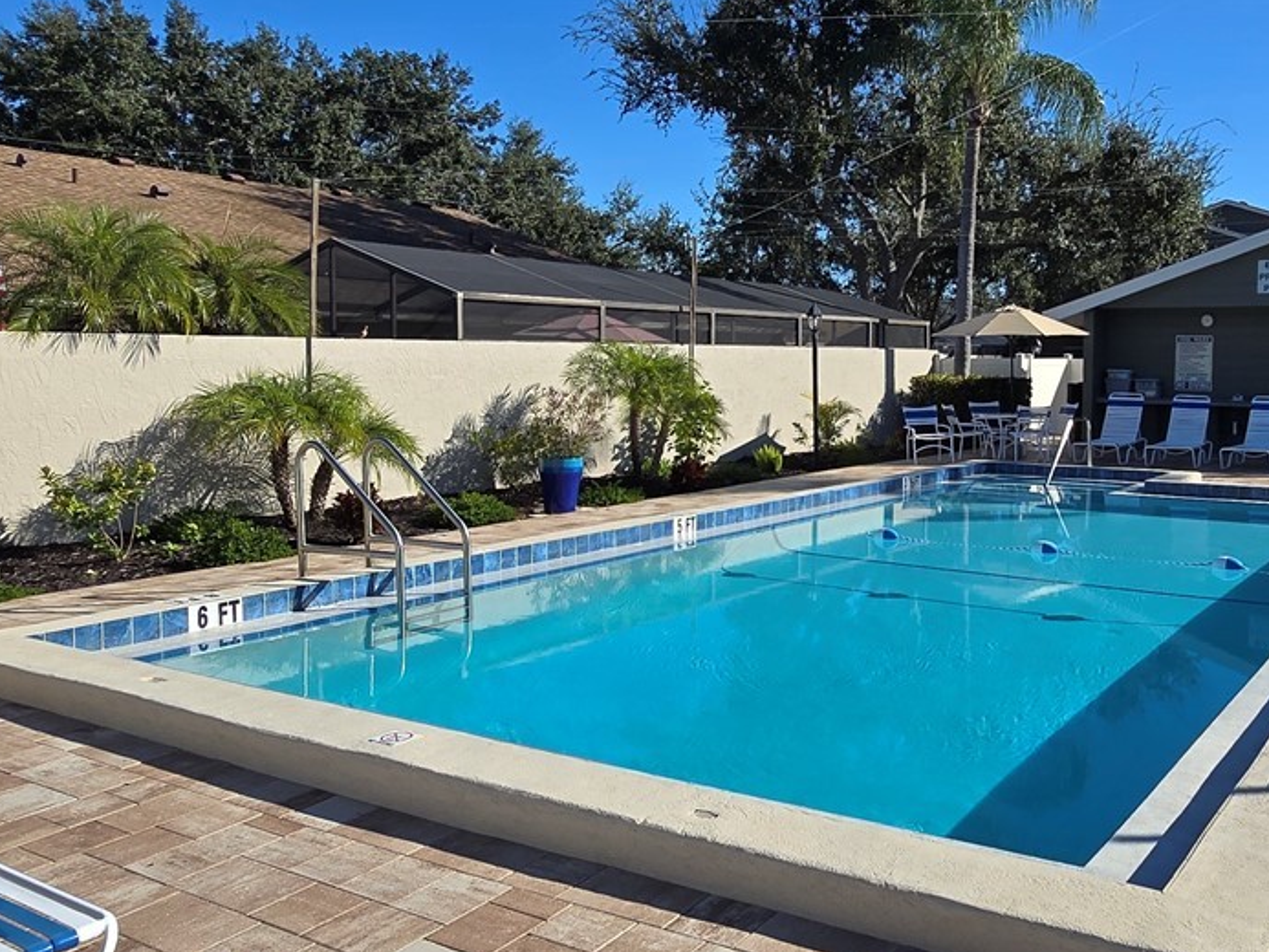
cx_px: 866
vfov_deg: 46.7
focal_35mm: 30
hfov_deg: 58.3
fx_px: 1100
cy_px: 408
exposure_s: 1/2945
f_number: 2.2
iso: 50
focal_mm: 2.2
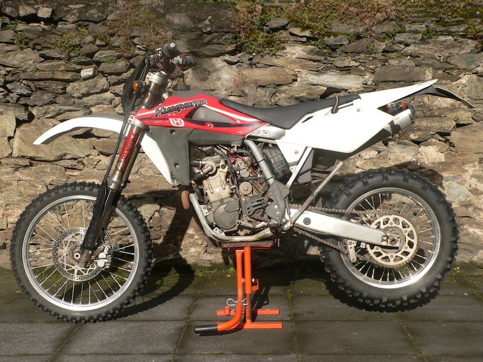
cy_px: 181
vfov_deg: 27.5
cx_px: 242
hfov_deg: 36.2
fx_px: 740
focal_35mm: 53
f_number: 4.6
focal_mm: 8.8
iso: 80
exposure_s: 1/500
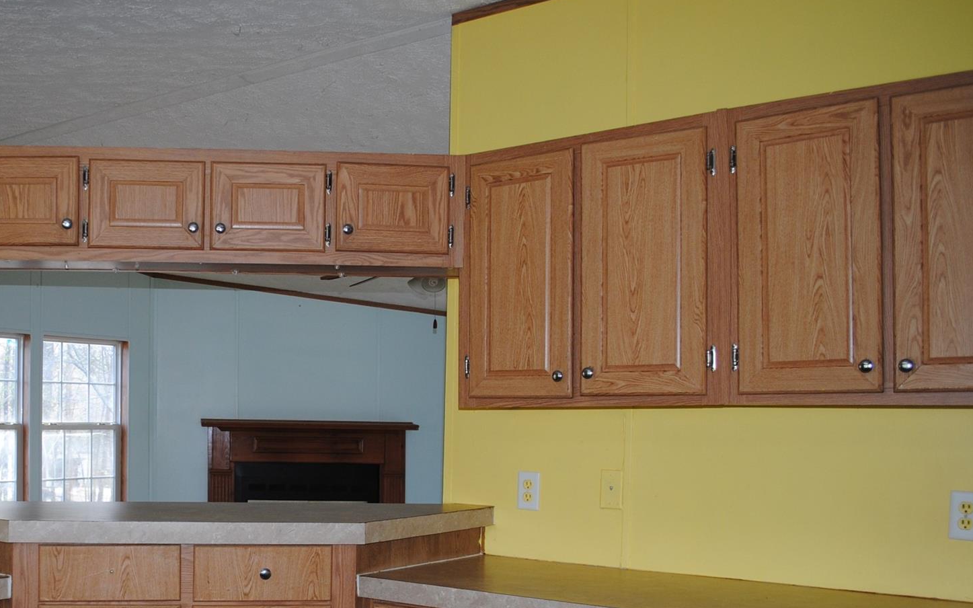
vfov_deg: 32.4
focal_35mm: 39
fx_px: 1034
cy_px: 423
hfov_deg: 49.1
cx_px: 287
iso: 200
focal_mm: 18
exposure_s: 1/60
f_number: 3.5
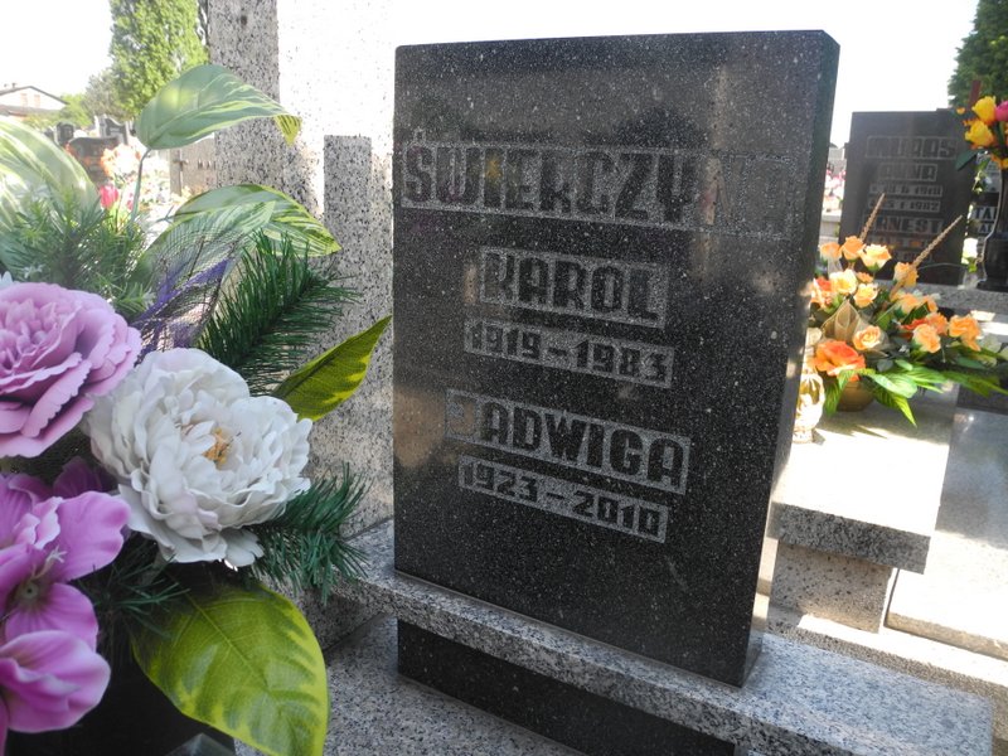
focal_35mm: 28
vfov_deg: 49.7
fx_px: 815
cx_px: 504
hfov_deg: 63.4
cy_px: 378
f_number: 2.8
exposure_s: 1/250
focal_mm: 6
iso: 100
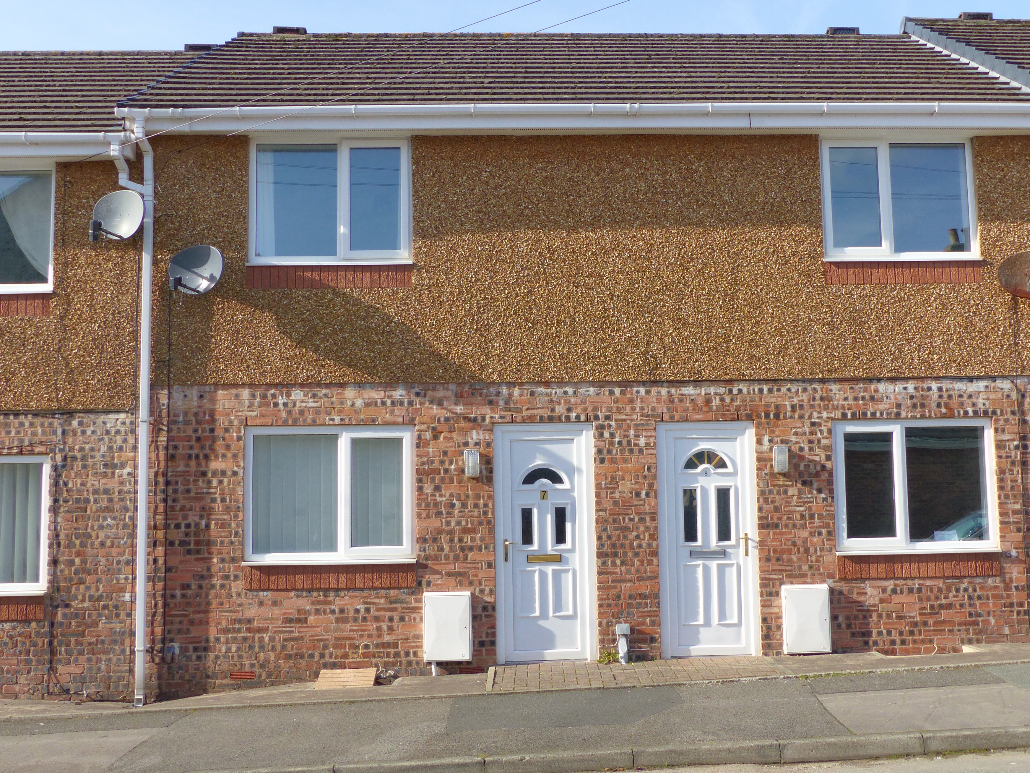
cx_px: 515
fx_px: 1012
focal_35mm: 34
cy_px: 386
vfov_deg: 41.8
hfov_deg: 54.0
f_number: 4
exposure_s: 1/500
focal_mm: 6.2
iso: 100
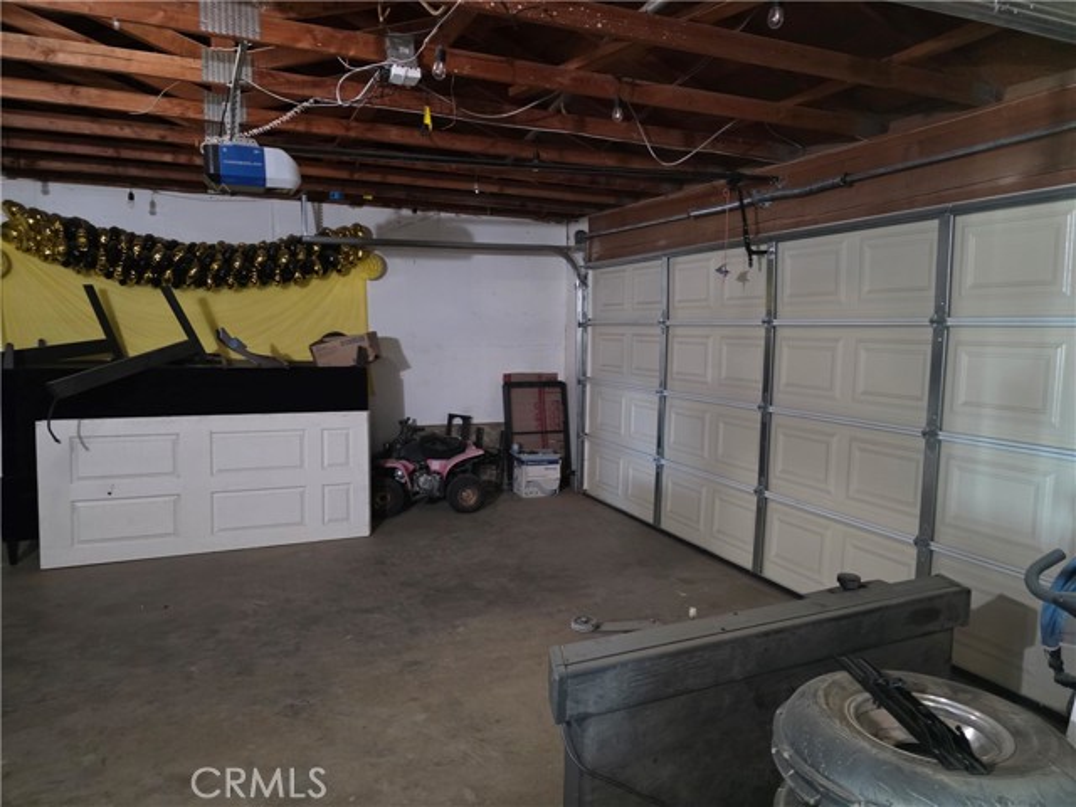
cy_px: 404
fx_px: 715
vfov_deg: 58.9
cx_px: 538
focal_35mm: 23
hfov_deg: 73.9
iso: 1250
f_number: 1.7
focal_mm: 6.3
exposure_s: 1/30
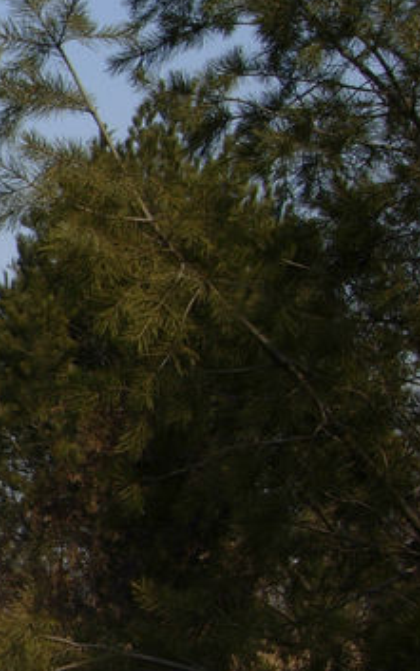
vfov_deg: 19.2
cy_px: 409
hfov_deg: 10.8
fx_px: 1976
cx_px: -504
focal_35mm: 108
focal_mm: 7.5
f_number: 5.4
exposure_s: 1/395
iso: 50
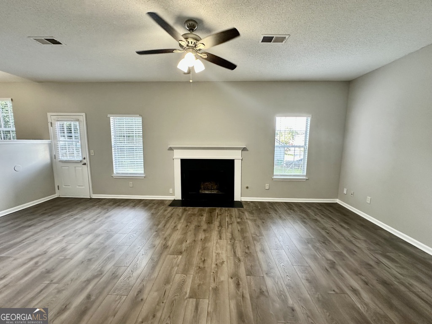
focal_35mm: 14
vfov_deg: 85.7
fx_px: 175
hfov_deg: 102.1
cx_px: 216
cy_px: 162
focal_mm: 2.22
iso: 160
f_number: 2.2
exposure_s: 1/60
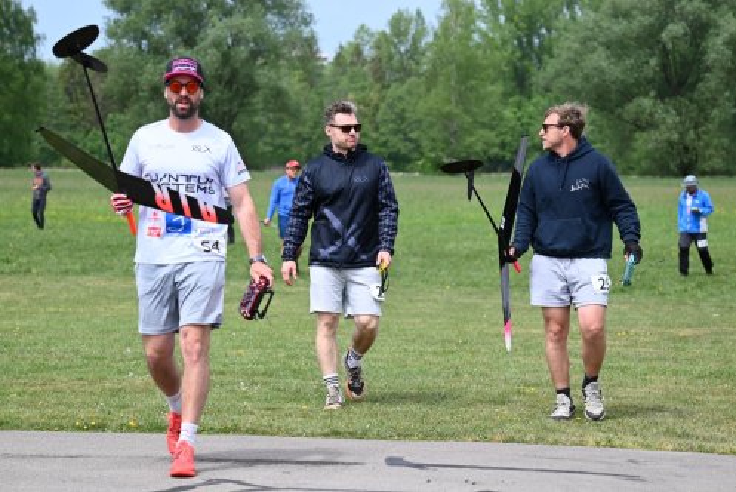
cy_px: 246
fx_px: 2864
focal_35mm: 140
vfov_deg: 9.8
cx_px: 368
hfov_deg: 14.6
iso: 800
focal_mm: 140
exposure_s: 1/2500
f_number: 6.3
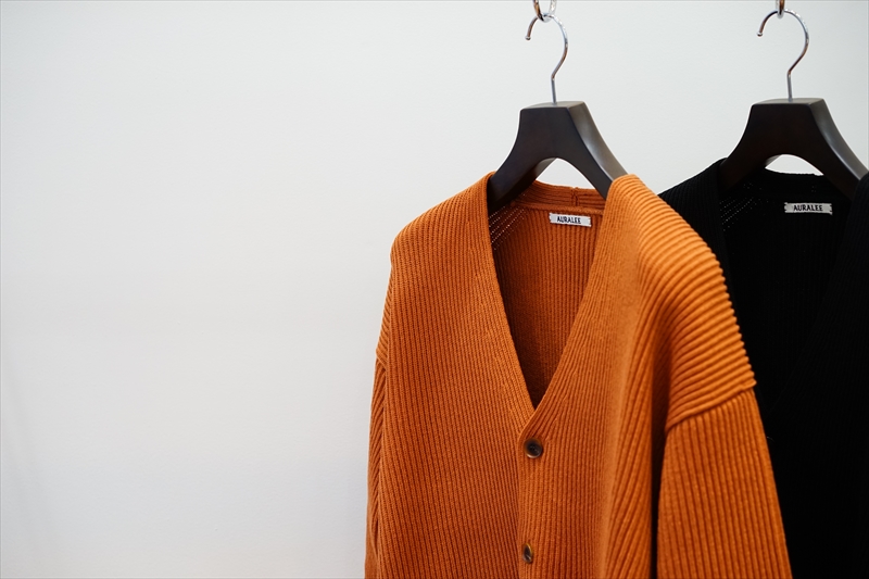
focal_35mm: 55
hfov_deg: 36.3
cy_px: 290
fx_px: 1327
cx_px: 434
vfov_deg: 24.6
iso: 1000
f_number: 4
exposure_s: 1/60
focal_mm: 55
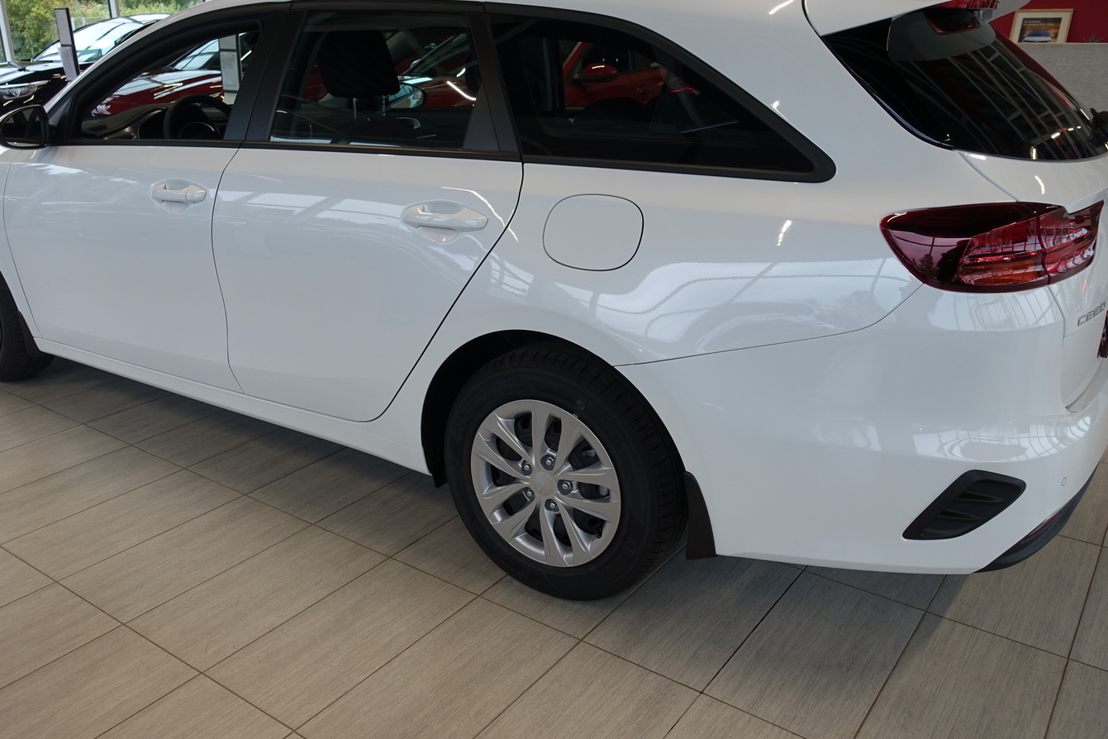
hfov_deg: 63.5
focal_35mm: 29
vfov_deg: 44.9
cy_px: 396
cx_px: 495
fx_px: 892
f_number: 2.8
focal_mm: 8.8
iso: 125
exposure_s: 1/60
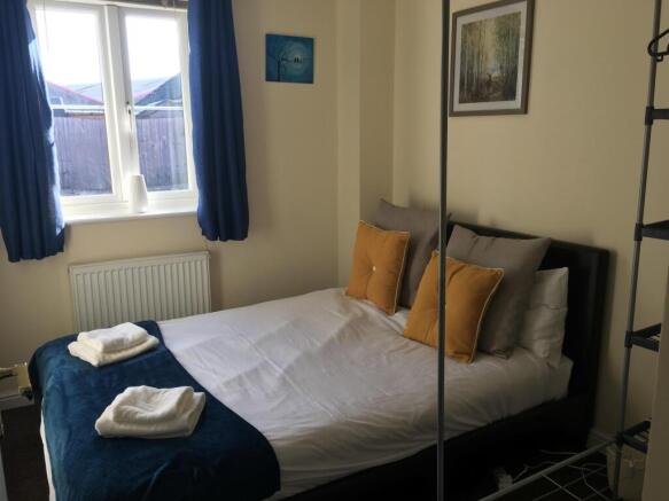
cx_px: 334
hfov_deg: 61.7
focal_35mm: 29
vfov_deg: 48.2
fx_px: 560
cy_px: 250
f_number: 2.2
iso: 25
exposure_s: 1/100
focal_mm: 4.15
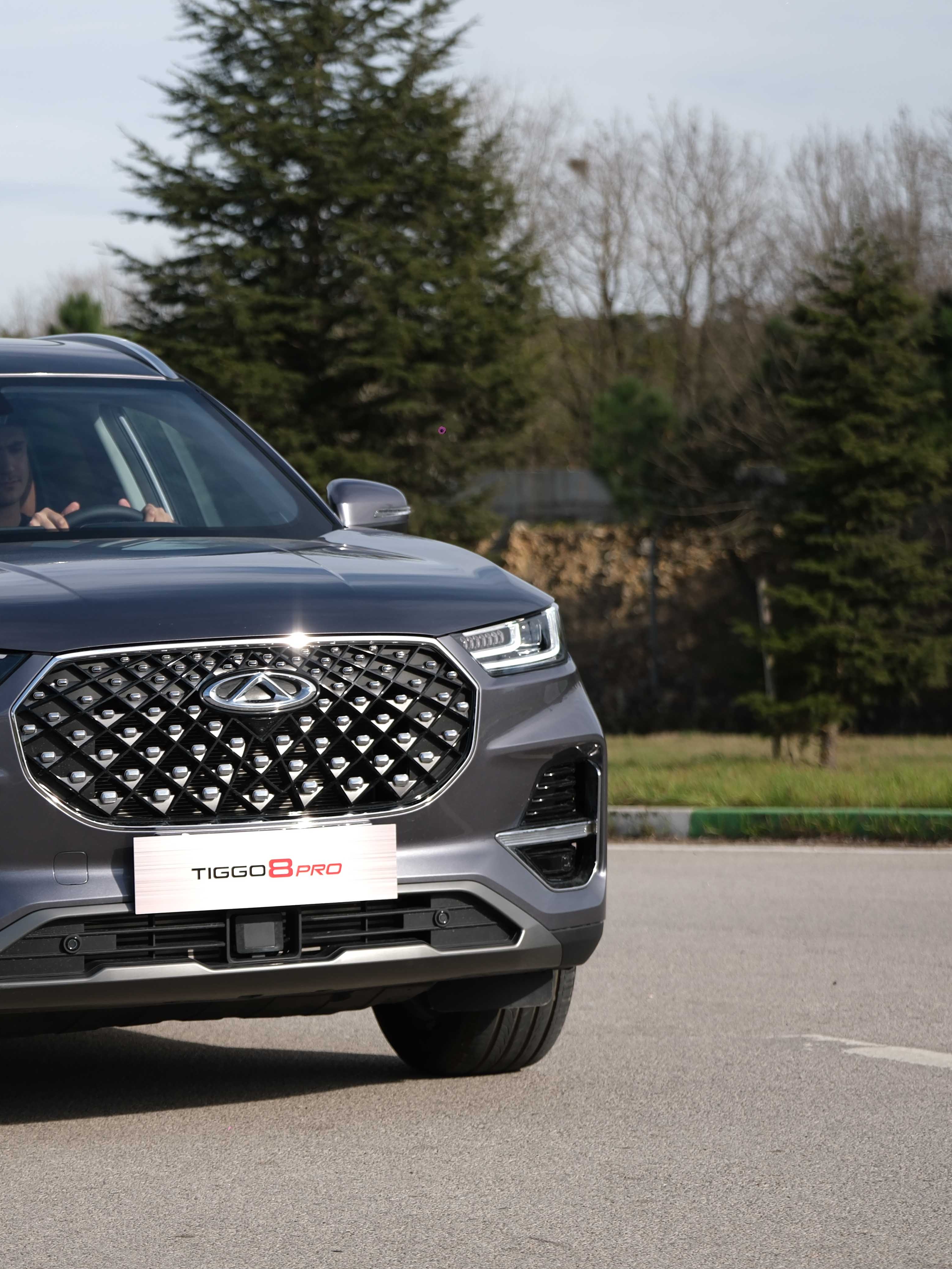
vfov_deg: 16.1
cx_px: 48
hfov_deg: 12.0
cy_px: 639
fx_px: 4474
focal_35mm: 122
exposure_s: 1/1600
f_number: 2.8
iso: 125
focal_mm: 56.3
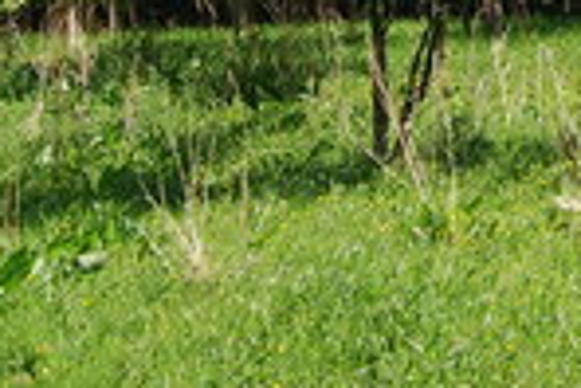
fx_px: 1890
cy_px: -419
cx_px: 663
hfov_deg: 16.8
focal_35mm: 117
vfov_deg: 10.6
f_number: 6.3
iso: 100
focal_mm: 18
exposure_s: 1/160
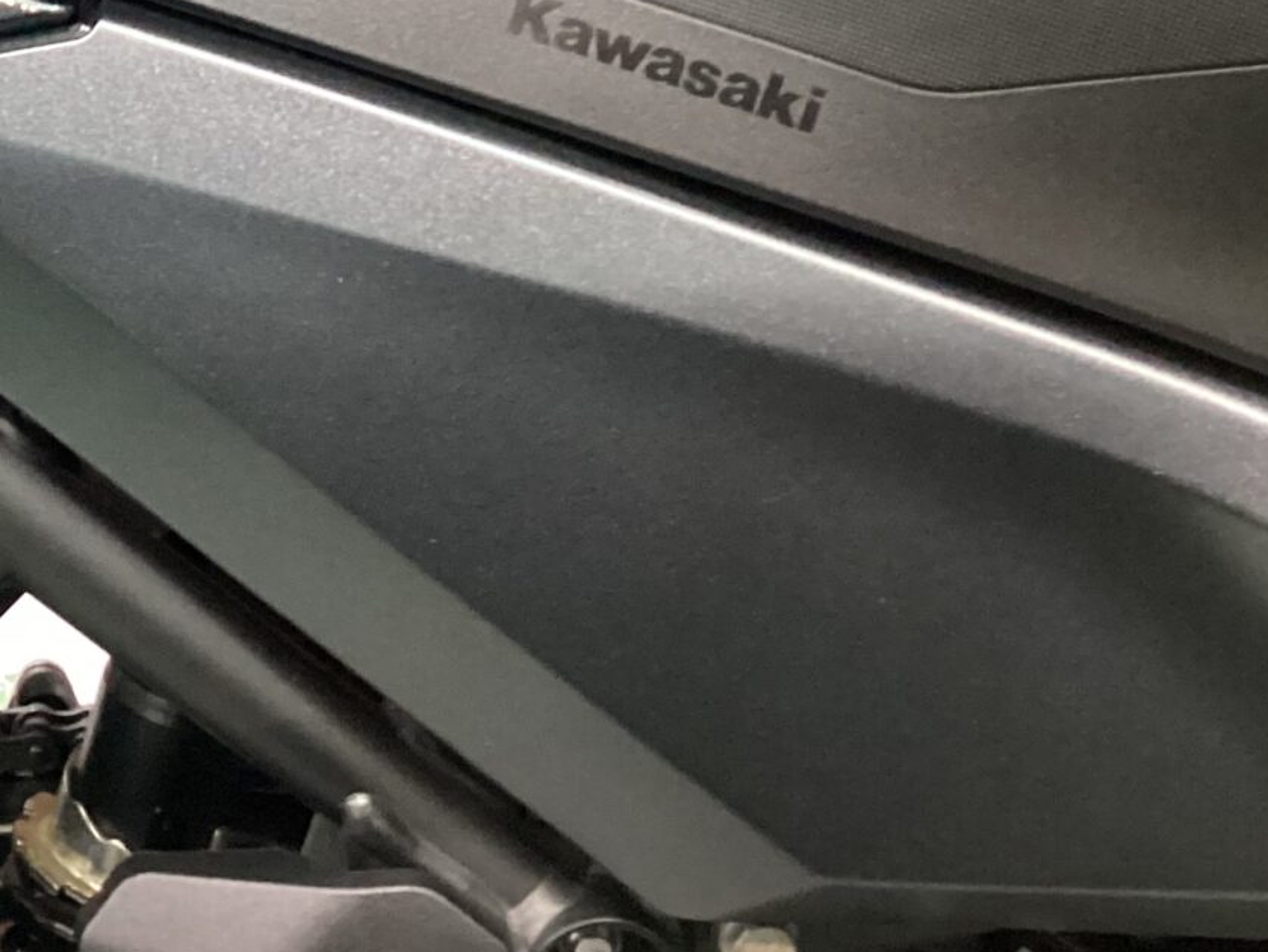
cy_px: -104
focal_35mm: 71
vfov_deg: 19.8
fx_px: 2602
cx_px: -145
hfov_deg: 25.3
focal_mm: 3.3
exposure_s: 1/30
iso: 320
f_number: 2.4
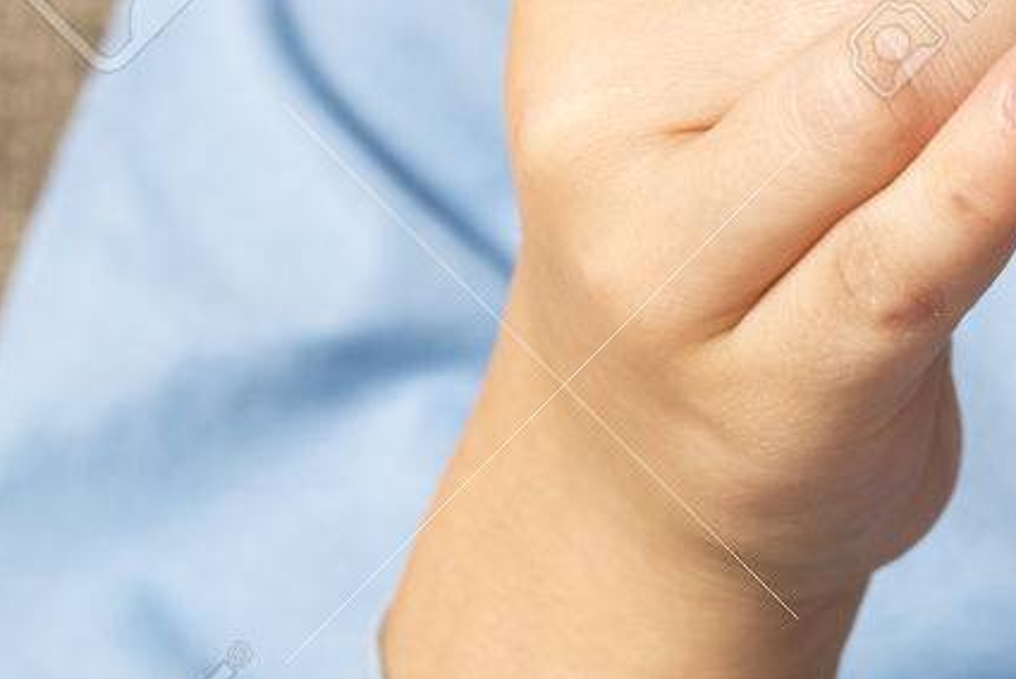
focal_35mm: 275
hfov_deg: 7.4
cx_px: 1434
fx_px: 7766
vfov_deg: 5.0
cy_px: -152
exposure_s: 1/125
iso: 100
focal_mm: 90
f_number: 10
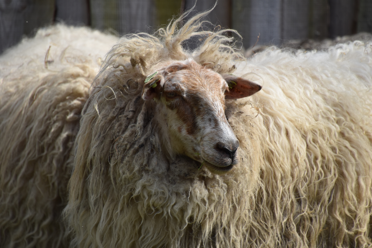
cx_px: 186
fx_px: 6200
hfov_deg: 3.4
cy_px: 124
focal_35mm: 600
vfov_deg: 2.3
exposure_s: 1/1250
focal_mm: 400
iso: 400
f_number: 6.3
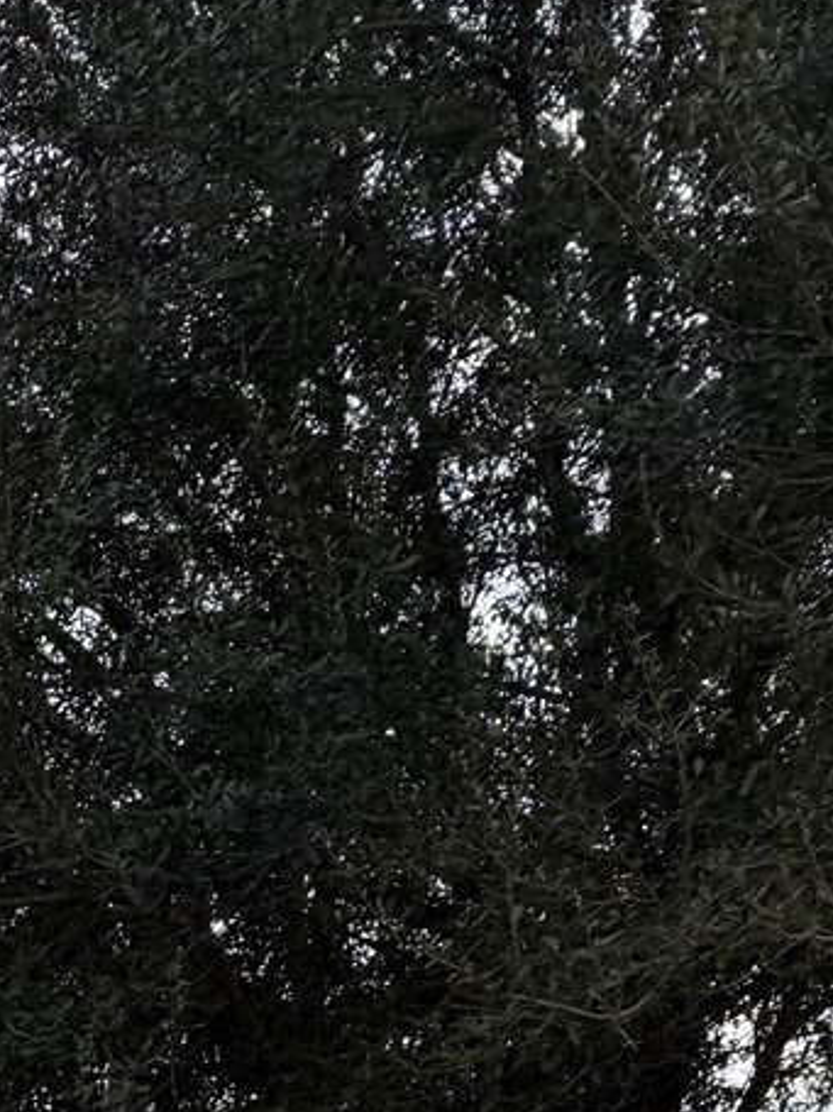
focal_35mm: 108
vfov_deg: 14.5
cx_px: -845
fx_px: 3467
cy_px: 2354
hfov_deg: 12.1
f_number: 1.78
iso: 80
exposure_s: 1/3425
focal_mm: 6.76
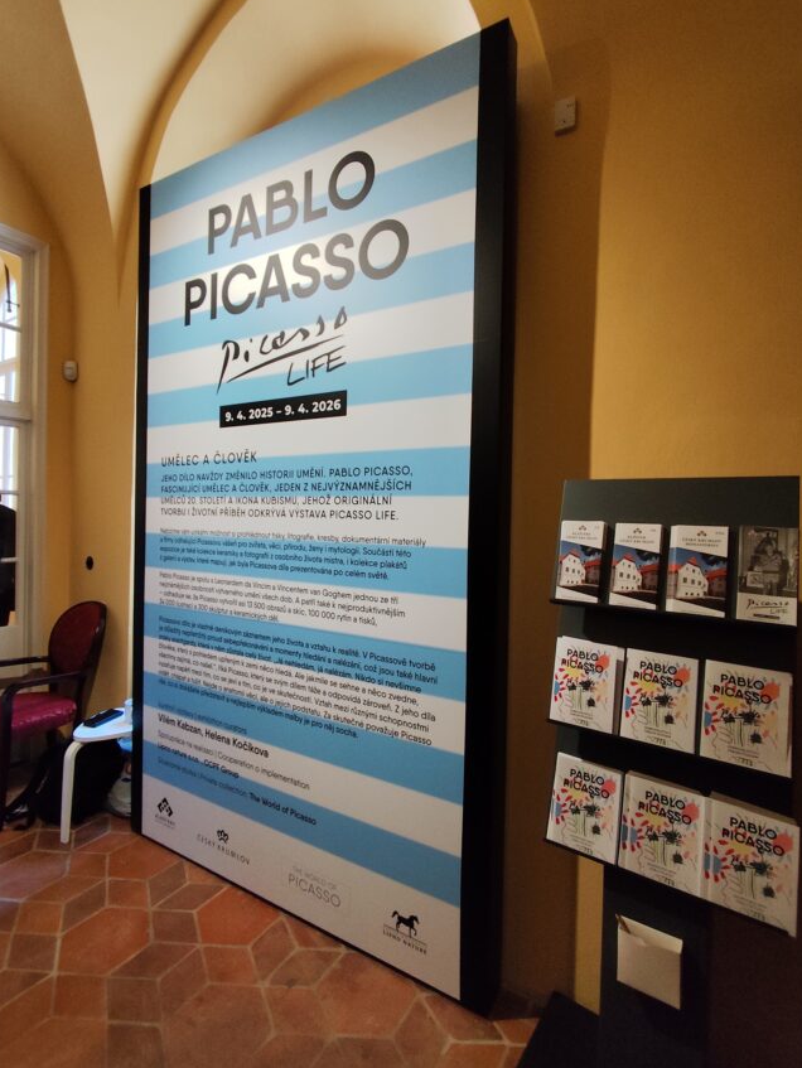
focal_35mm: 17
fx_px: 525
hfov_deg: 74.8
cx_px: 396
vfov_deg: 91.0
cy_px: 527
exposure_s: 1/50
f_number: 2.2
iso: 250
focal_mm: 1.65
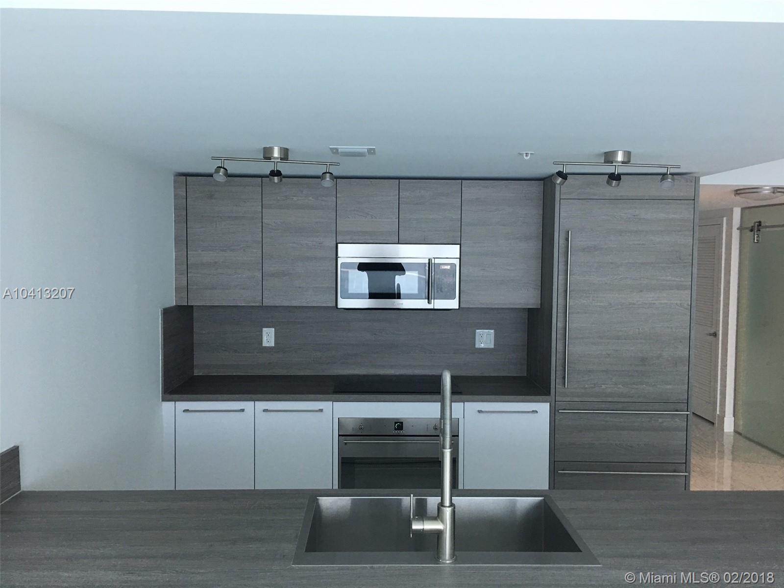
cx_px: 392
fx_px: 657
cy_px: 294
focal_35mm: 29
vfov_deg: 48.2
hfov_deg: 61.7
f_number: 2.2
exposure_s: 1/30
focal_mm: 4.15
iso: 40
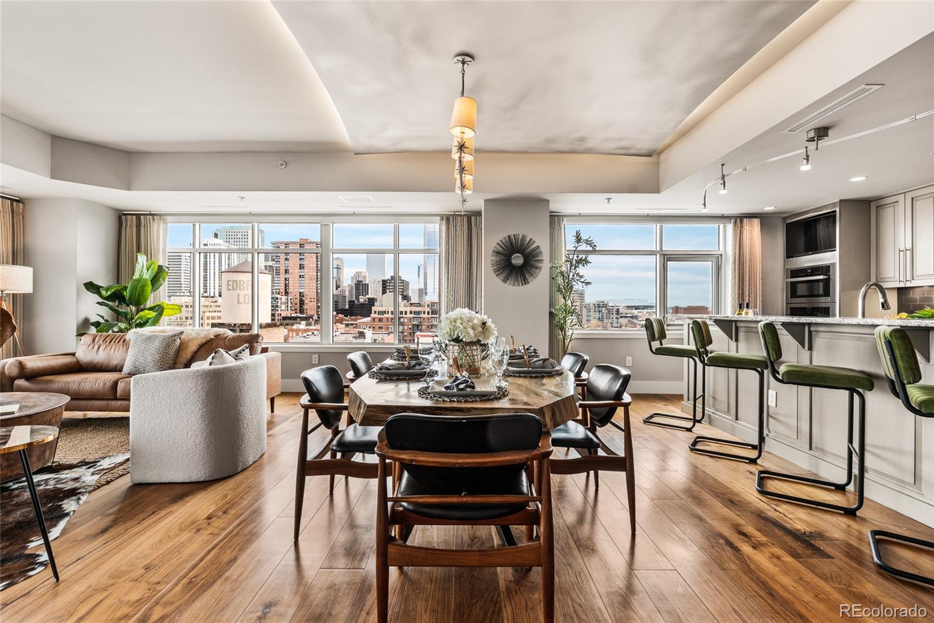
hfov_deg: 96.7
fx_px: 415
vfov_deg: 73.7
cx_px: 467
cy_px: 312
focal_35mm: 16
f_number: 8
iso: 320
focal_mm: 16
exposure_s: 1/13
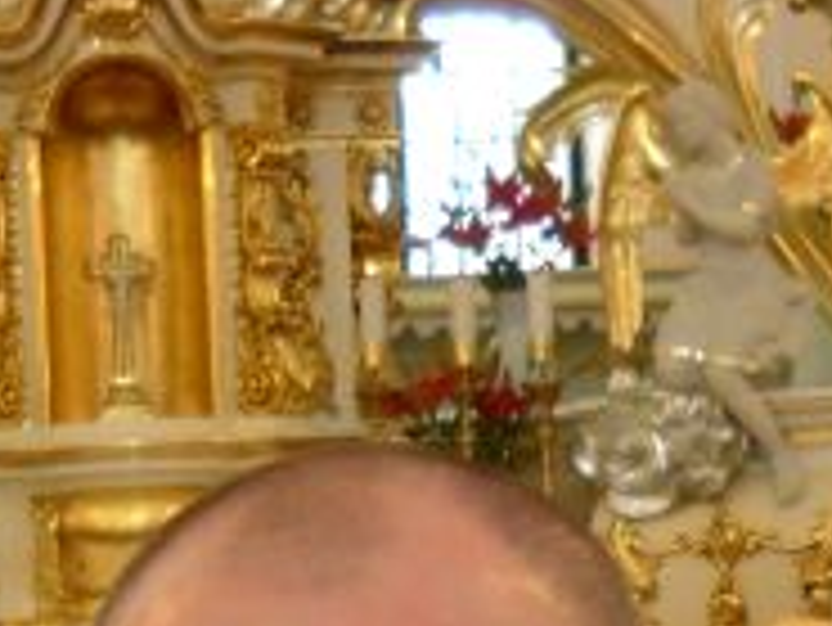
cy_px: 1164
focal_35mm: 155
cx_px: 445
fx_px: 3728
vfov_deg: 9.1
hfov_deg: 12.7
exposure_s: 1/60
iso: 270
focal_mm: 6.72
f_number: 3.1
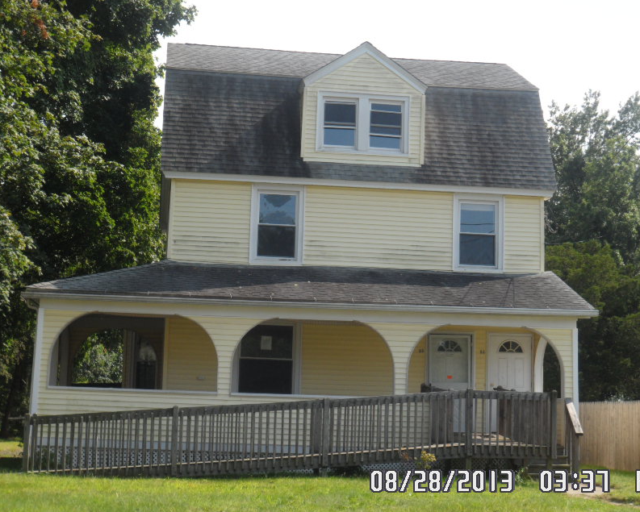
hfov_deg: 30.0
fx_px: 1194
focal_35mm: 63
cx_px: 318
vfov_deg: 24.2
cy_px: 237
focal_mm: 9.3
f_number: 4.7
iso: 80
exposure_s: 1/350
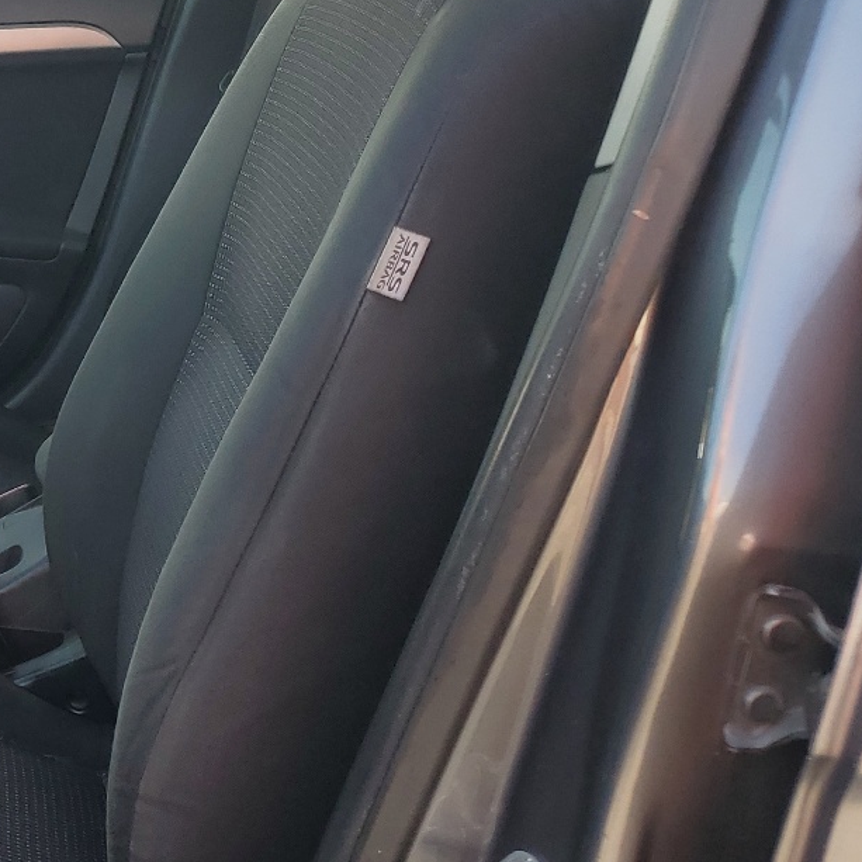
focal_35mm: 60
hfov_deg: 25.2
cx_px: -221
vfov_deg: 28.6
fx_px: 1690
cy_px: 401
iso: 50
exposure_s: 1/312
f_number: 1.5
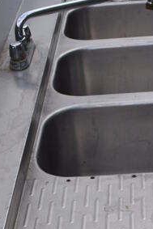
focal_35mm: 87
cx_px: 113
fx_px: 554
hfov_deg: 15.7
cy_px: 251
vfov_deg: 22.1
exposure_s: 1/250
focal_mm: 18
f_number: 8
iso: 140
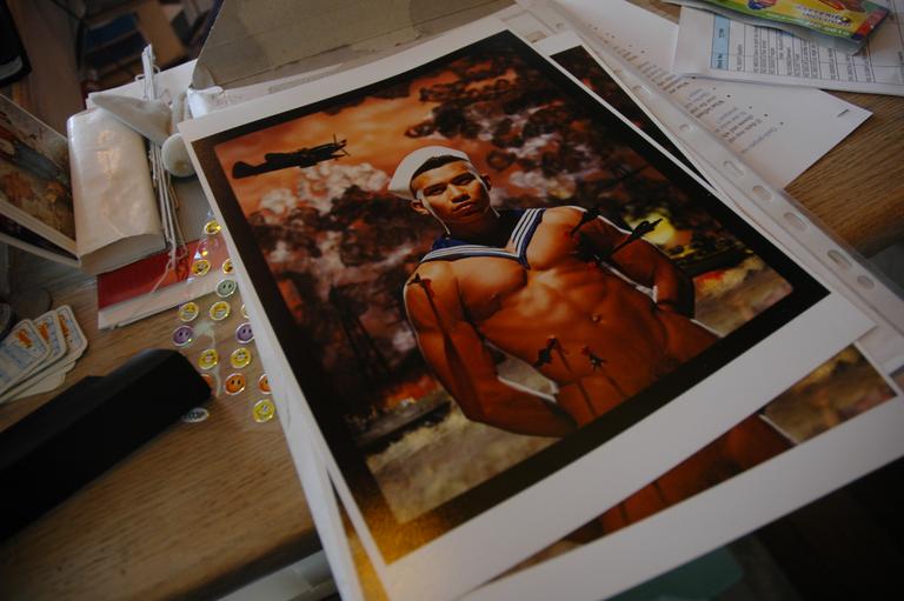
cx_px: 452
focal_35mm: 27
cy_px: 300
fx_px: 678
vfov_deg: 47.9
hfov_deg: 67.4
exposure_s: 1/15
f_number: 3.5
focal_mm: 18
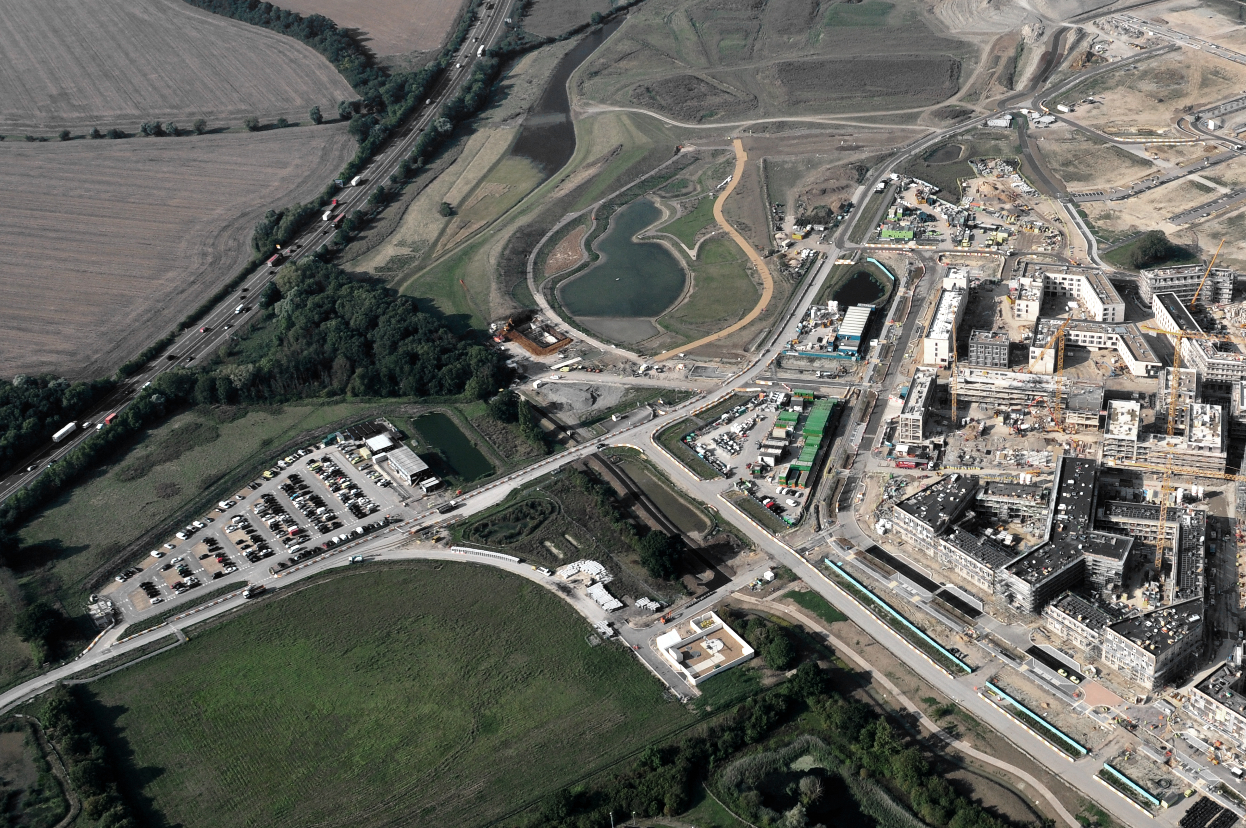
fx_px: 1486
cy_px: 420
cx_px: 930
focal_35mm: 43
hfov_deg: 44.0
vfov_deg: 31.1
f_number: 6.3
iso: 320
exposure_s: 1/800
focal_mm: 18
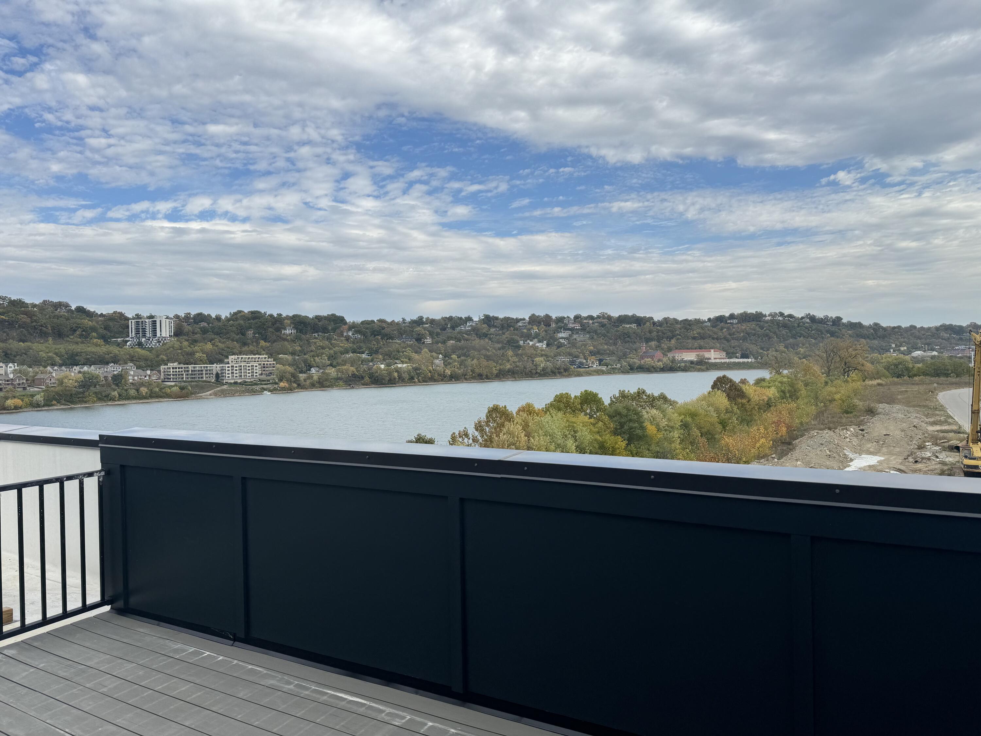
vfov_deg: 56.8
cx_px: 490
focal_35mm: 24
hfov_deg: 71.6
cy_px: 368
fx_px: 680
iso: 80
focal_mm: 6.86
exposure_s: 1/4049
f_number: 1.78
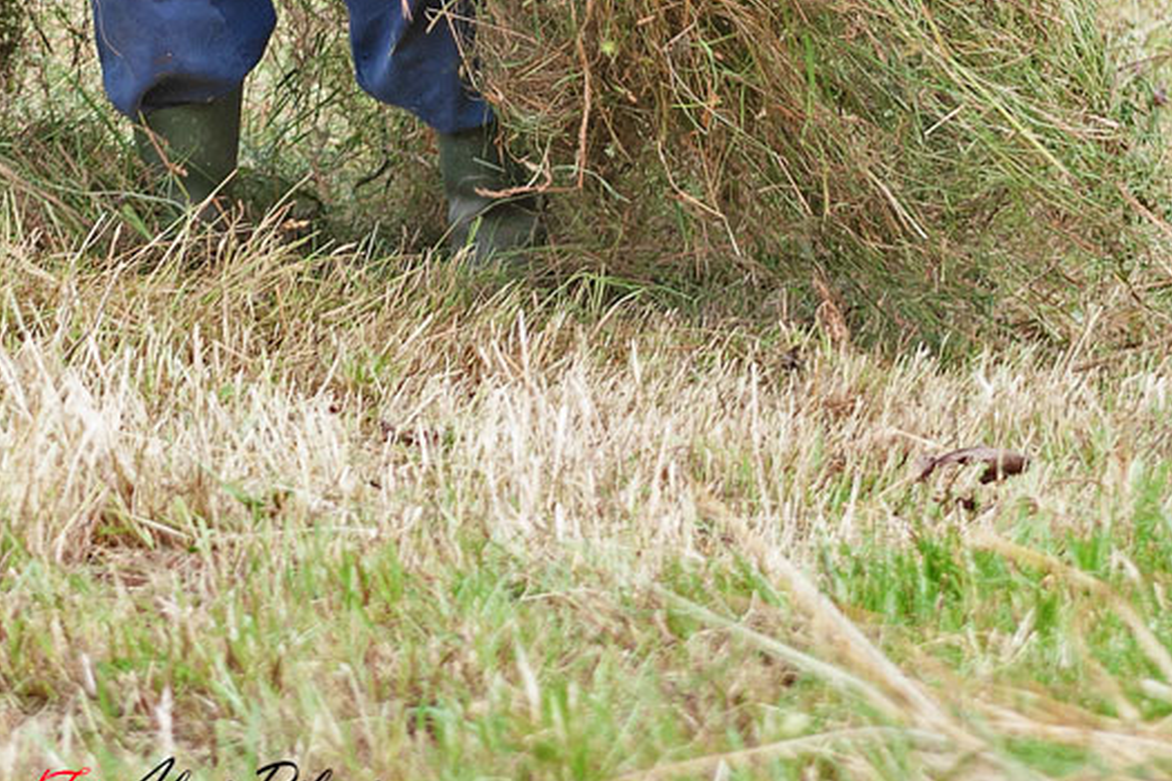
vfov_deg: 5.7
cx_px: 243
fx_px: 7683
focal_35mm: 236
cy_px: -566
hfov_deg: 8.7
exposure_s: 1/200
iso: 250
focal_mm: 62
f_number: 4
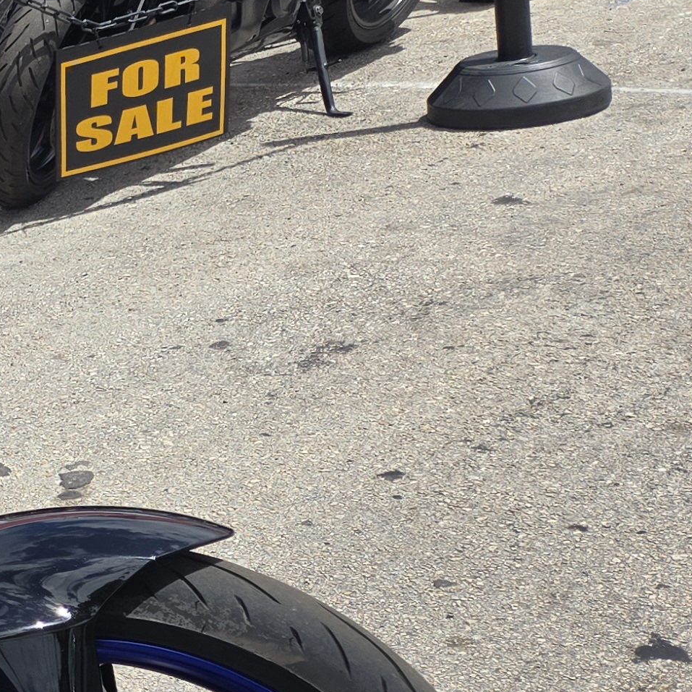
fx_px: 1922
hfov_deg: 15.7
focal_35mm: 85
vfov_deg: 20.4
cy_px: 385
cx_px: -722
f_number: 1.8
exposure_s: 1/1799
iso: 25
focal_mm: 5.4
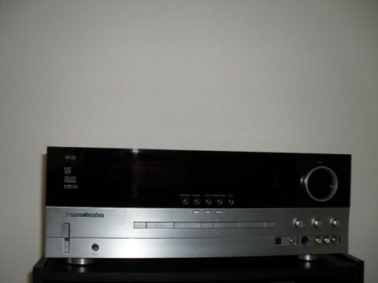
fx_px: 382
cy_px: 142
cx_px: 189
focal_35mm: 35
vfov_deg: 40.7
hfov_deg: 52.6
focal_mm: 6.3
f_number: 3.2
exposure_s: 1/45
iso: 200
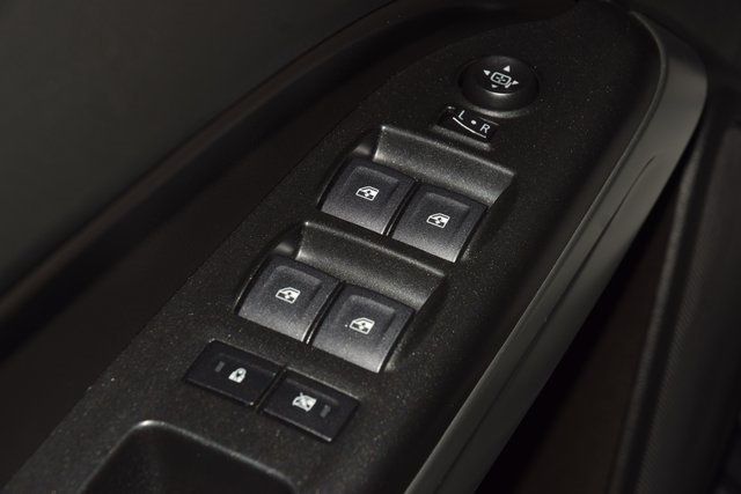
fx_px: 2162
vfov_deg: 13.0
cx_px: 370
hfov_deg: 19.5
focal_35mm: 105
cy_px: 247
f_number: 8
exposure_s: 1/125
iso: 100
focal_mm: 70
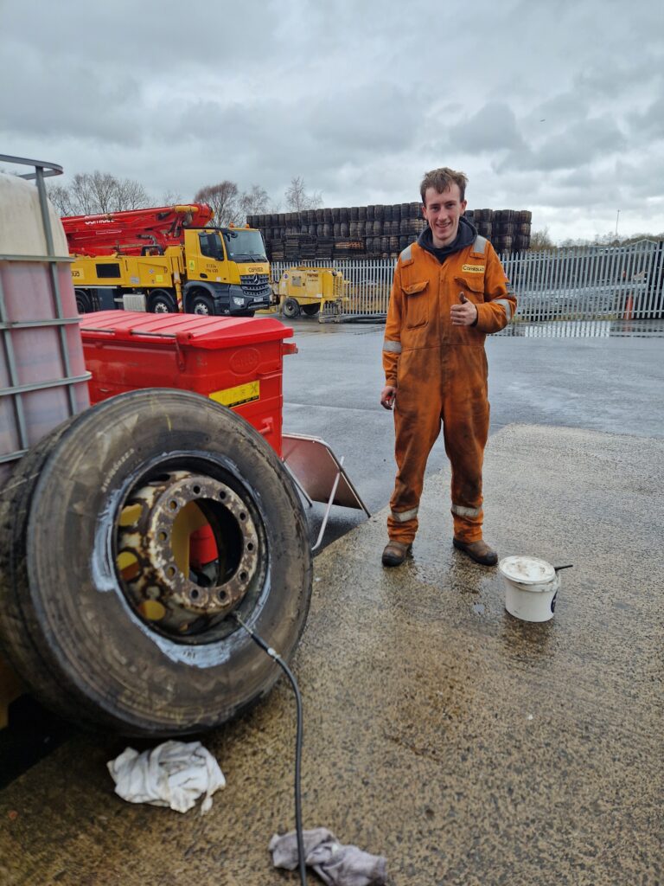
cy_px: 443
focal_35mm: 23
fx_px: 588
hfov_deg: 58.9
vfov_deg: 73.9
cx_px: 332
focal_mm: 5.4
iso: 50
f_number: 1.8
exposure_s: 1/180
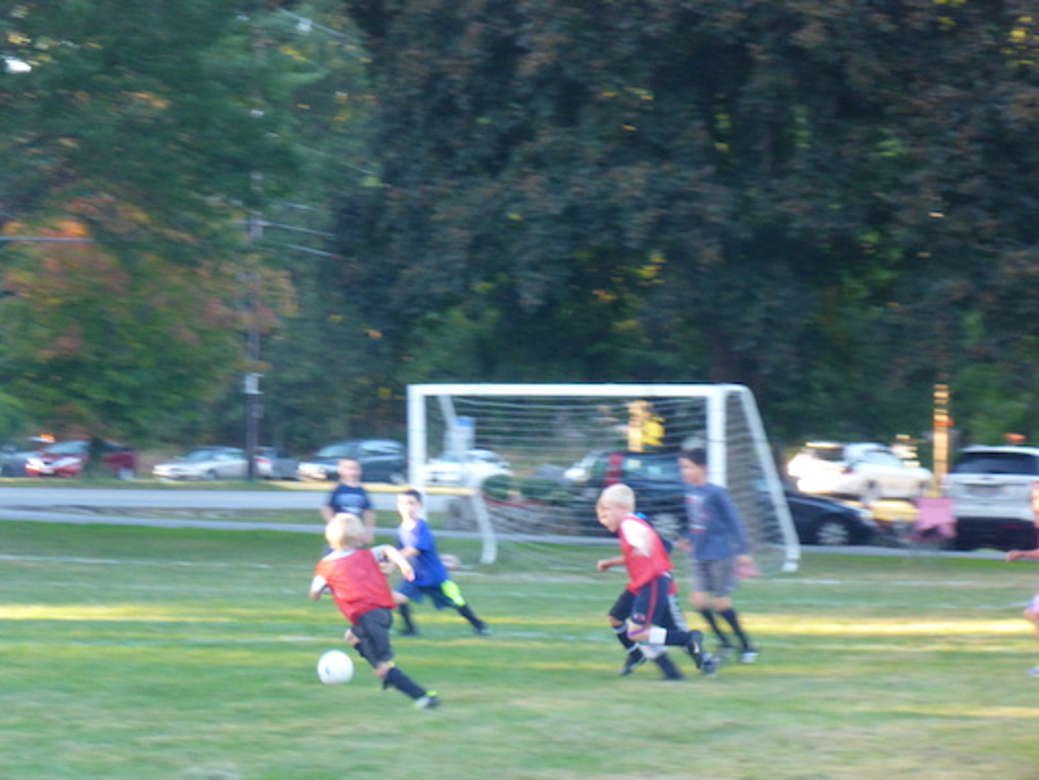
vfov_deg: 11.6
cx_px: 520
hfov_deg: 15.4
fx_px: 3843
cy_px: 390
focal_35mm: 128
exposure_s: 1/60
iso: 640
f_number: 5.9
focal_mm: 22.8
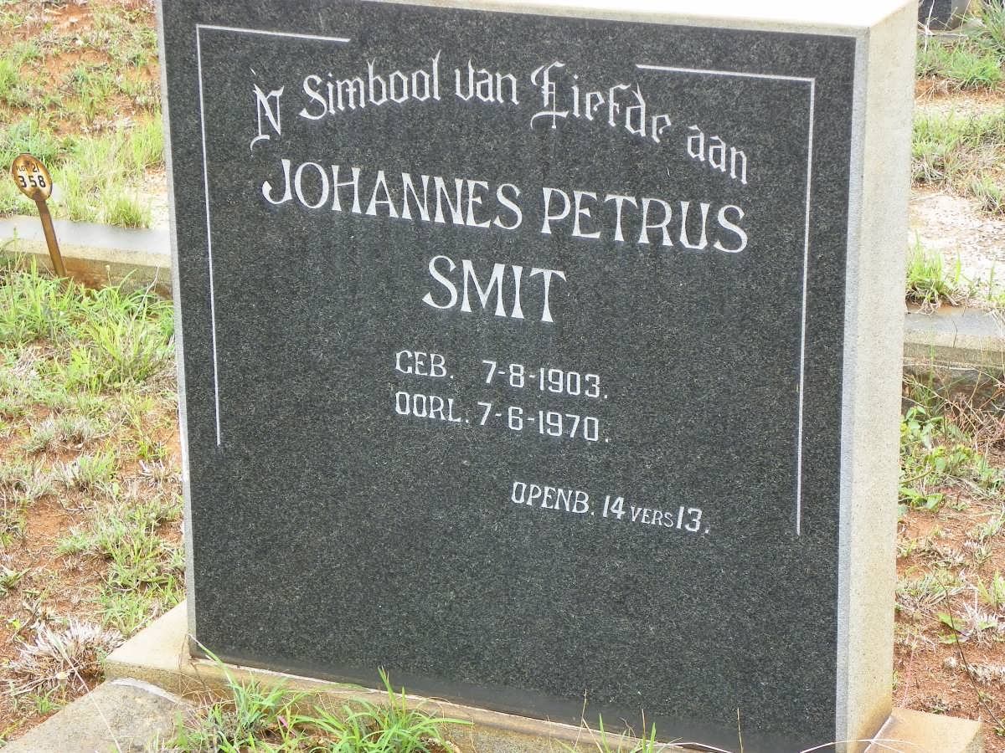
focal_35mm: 97
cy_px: 376
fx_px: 2816
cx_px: 502
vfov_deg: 15.2
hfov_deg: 20.2
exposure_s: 1/100
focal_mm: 17.3
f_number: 4
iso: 64
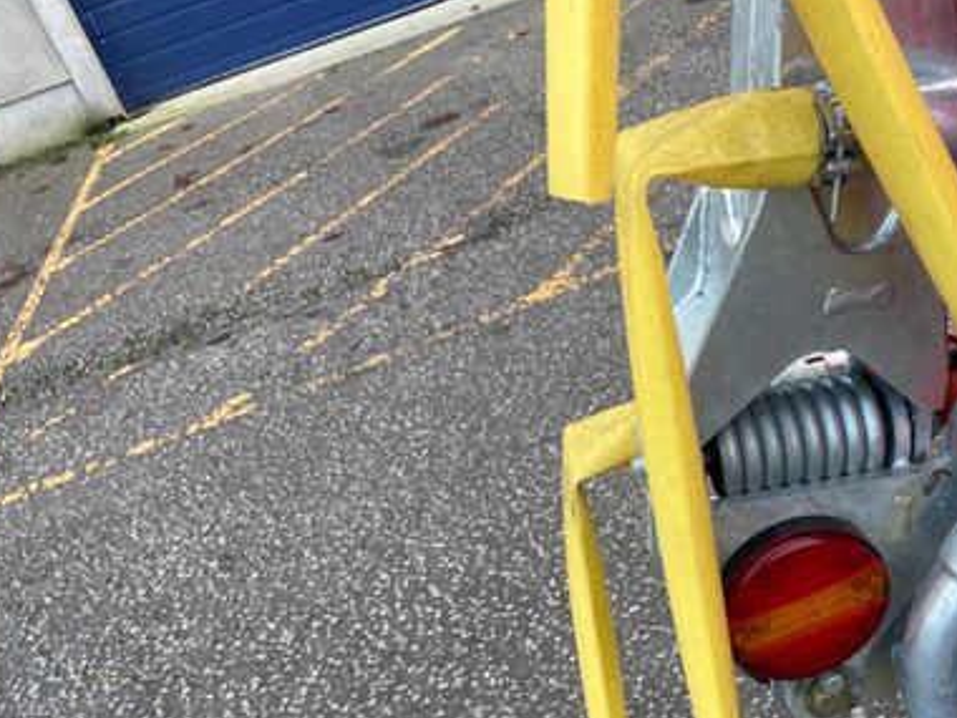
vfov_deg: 34.7
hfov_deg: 44.7
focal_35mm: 41
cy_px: 499
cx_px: 680
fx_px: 1133
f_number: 1.8
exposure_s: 1/133
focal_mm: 4.25
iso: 32
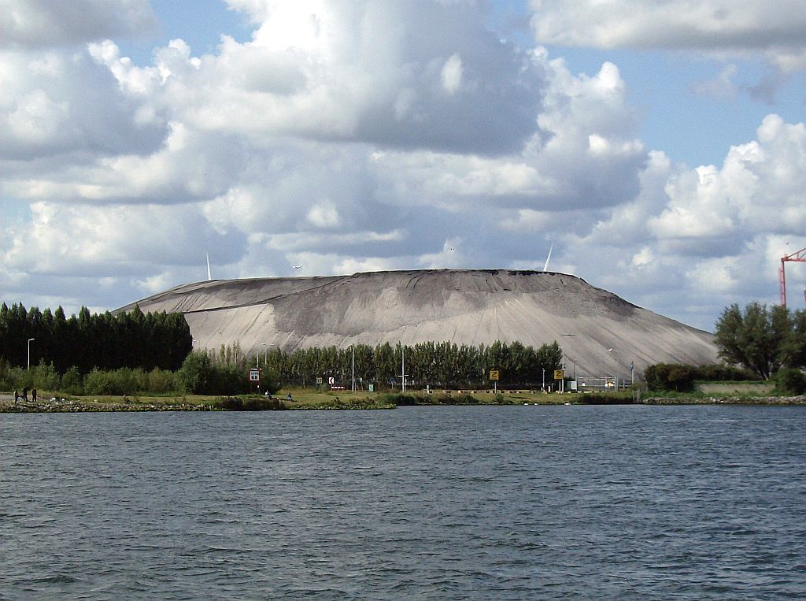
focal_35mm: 108
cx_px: 403
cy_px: 300
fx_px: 2509
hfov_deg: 18.3
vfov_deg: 13.7
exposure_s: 1/565
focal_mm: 18
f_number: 7.8
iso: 100
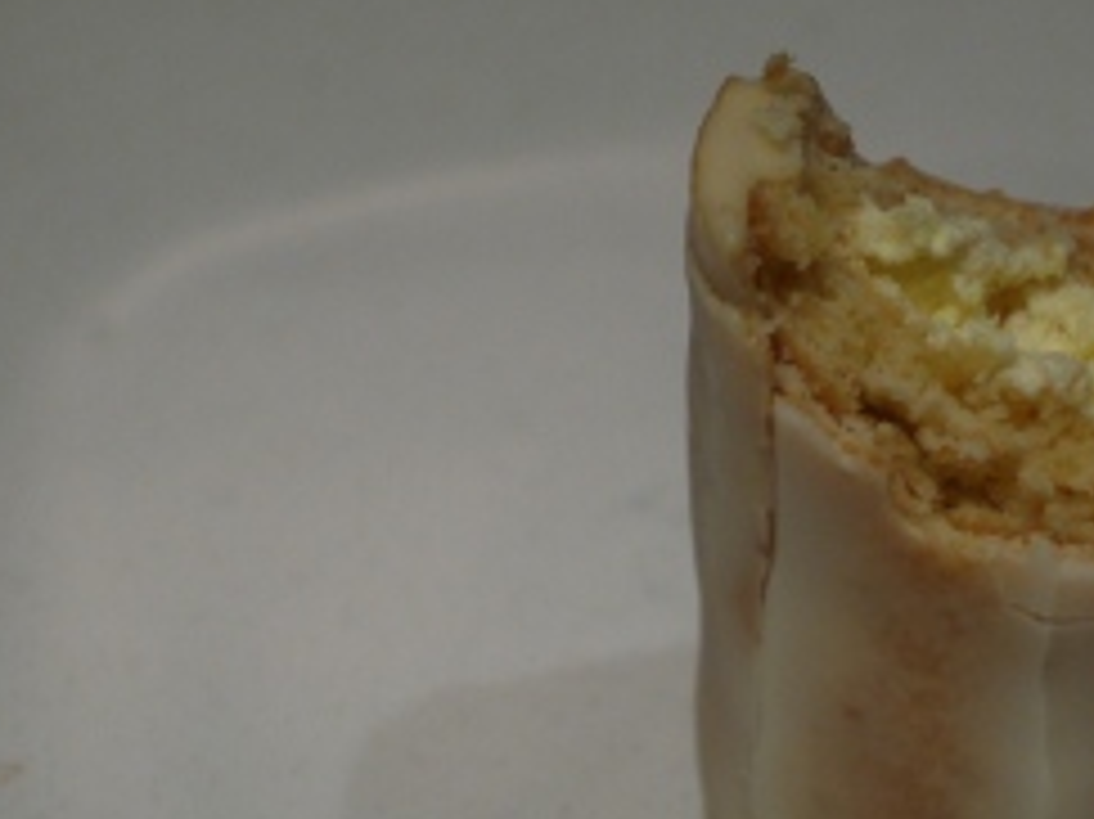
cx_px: 801
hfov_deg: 12.7
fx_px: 4896
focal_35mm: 155
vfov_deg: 9.5
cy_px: 666
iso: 500
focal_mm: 42
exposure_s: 1/80
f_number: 5.6
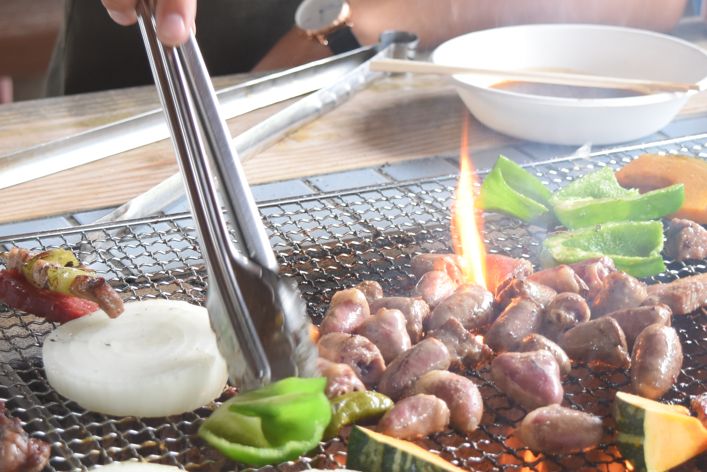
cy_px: 273
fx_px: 2121
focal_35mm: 108
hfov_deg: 18.9
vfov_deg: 12.7
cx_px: 374
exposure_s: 1/60
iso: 500
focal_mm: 40
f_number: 5
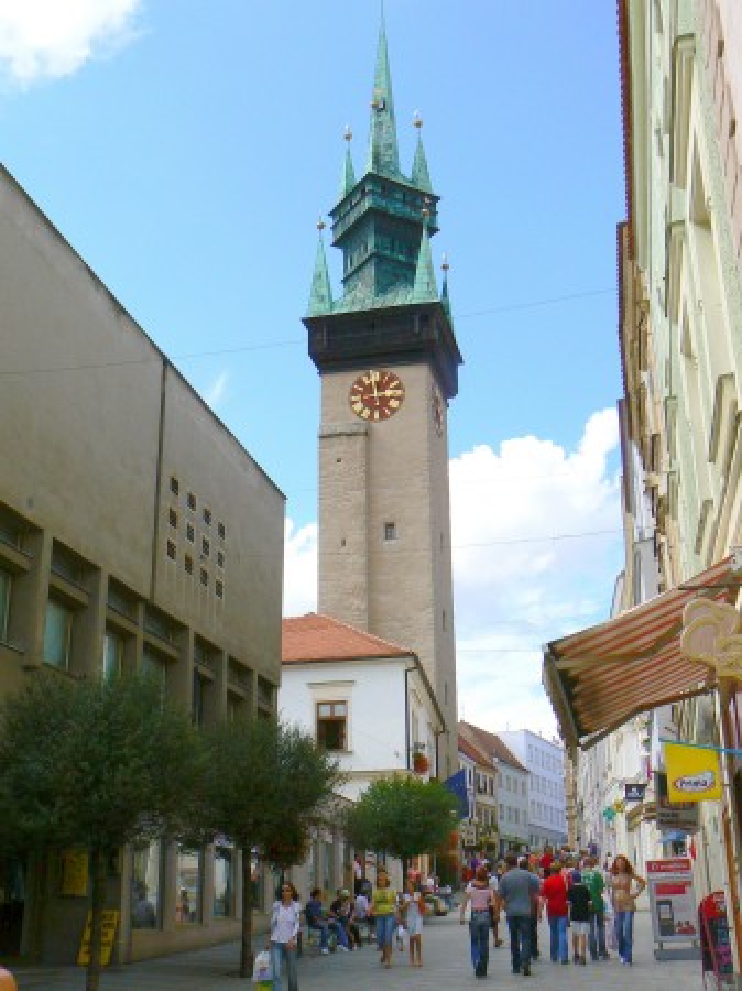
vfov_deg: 44.8
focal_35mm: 42
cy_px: 496
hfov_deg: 34.3
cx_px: 371
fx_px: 1202
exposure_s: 1/400
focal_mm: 7
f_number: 7.1
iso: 100
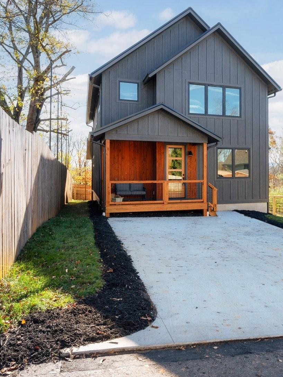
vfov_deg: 61.2
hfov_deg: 45.7
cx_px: 227
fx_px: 316
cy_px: 155
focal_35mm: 29
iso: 200
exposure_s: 1/100
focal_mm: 16
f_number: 8
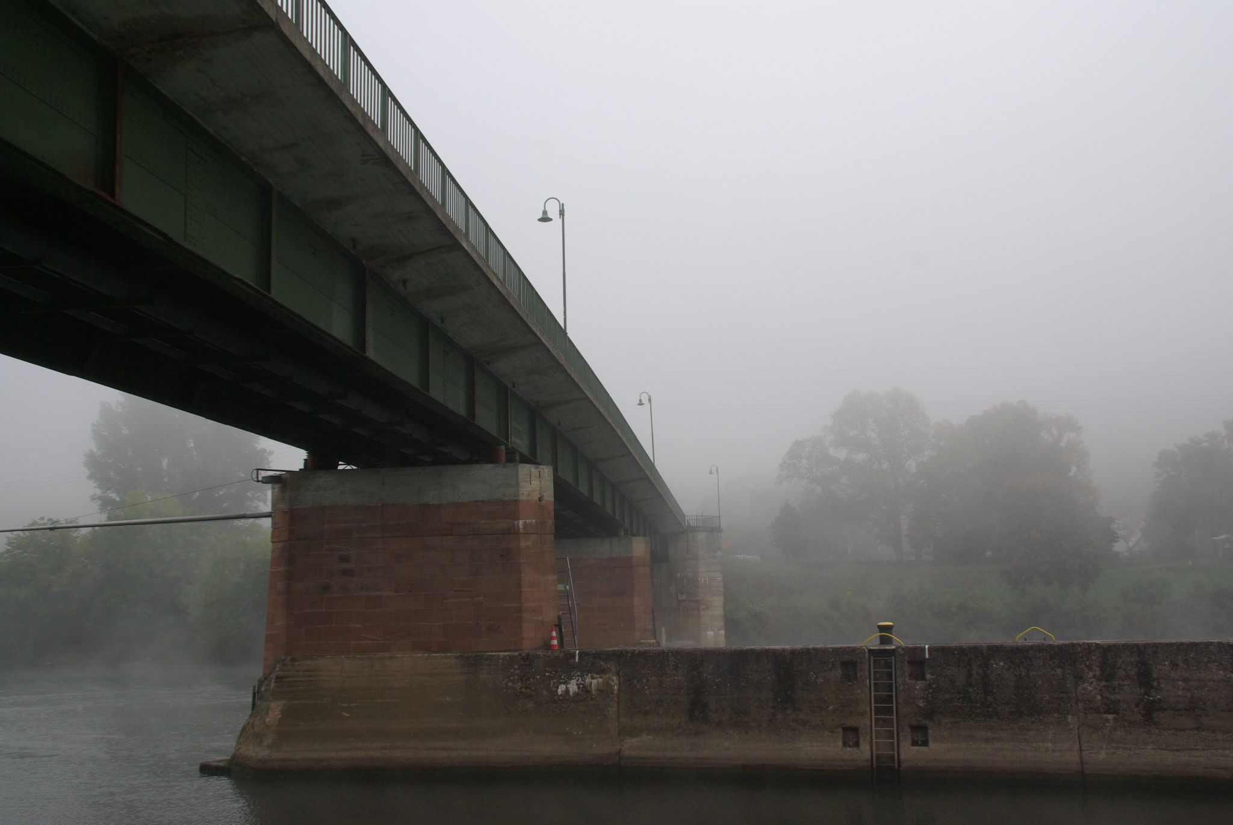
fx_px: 1234
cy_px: 412
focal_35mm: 36
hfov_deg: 53.1
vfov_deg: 37.0
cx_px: 616
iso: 400
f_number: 5.6
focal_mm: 24
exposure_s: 1/750
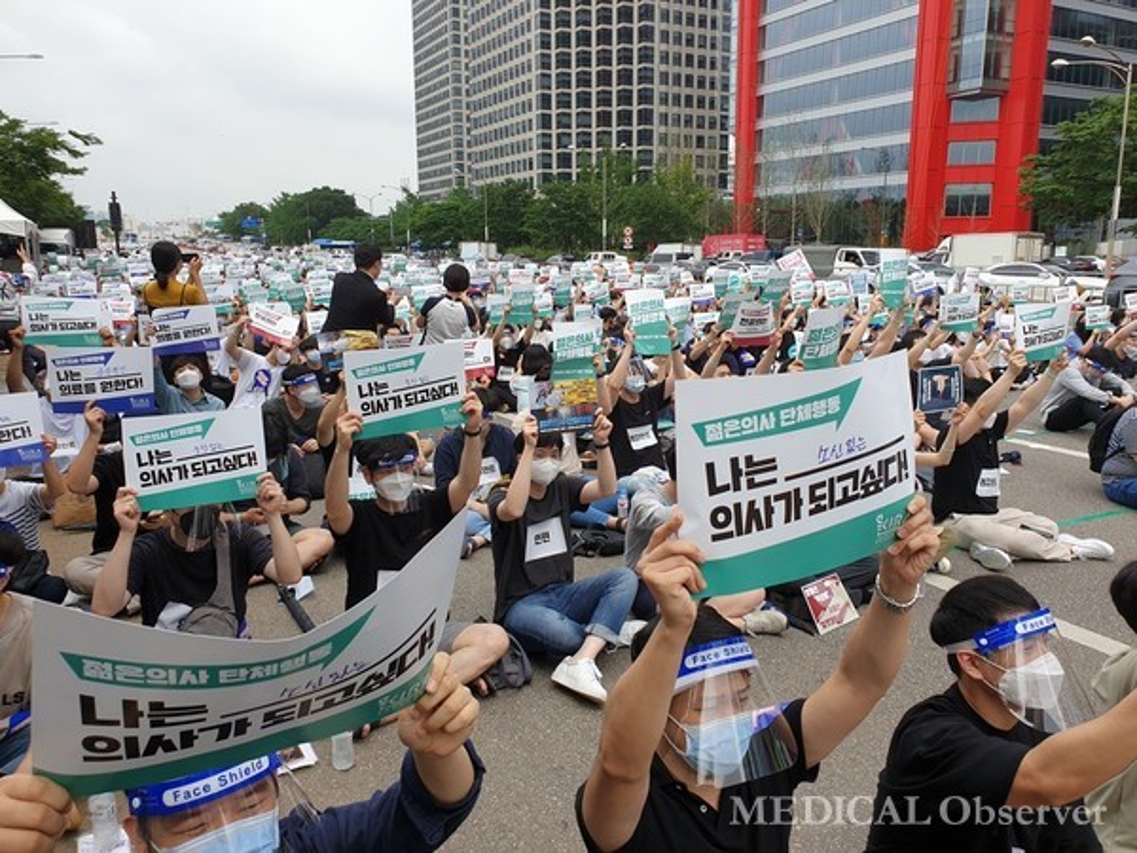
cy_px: 426
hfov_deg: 67.3
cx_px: 568
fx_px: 854
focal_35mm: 26
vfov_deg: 53.1
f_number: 2.4
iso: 50
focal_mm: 4.3
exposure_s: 1/859
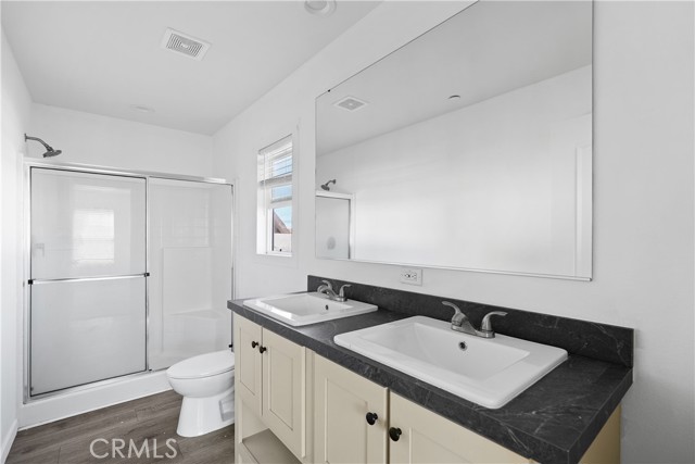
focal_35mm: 16
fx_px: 309
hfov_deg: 96.7
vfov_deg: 73.8
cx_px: 348
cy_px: 232
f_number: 4.5
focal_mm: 16
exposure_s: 1/15
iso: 500
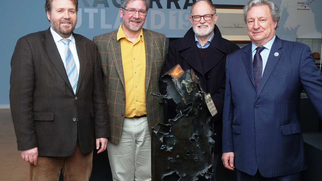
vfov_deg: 25.7
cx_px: 162
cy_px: 79
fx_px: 397
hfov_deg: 44.1
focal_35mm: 47
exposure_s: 1/60
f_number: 4
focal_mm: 29
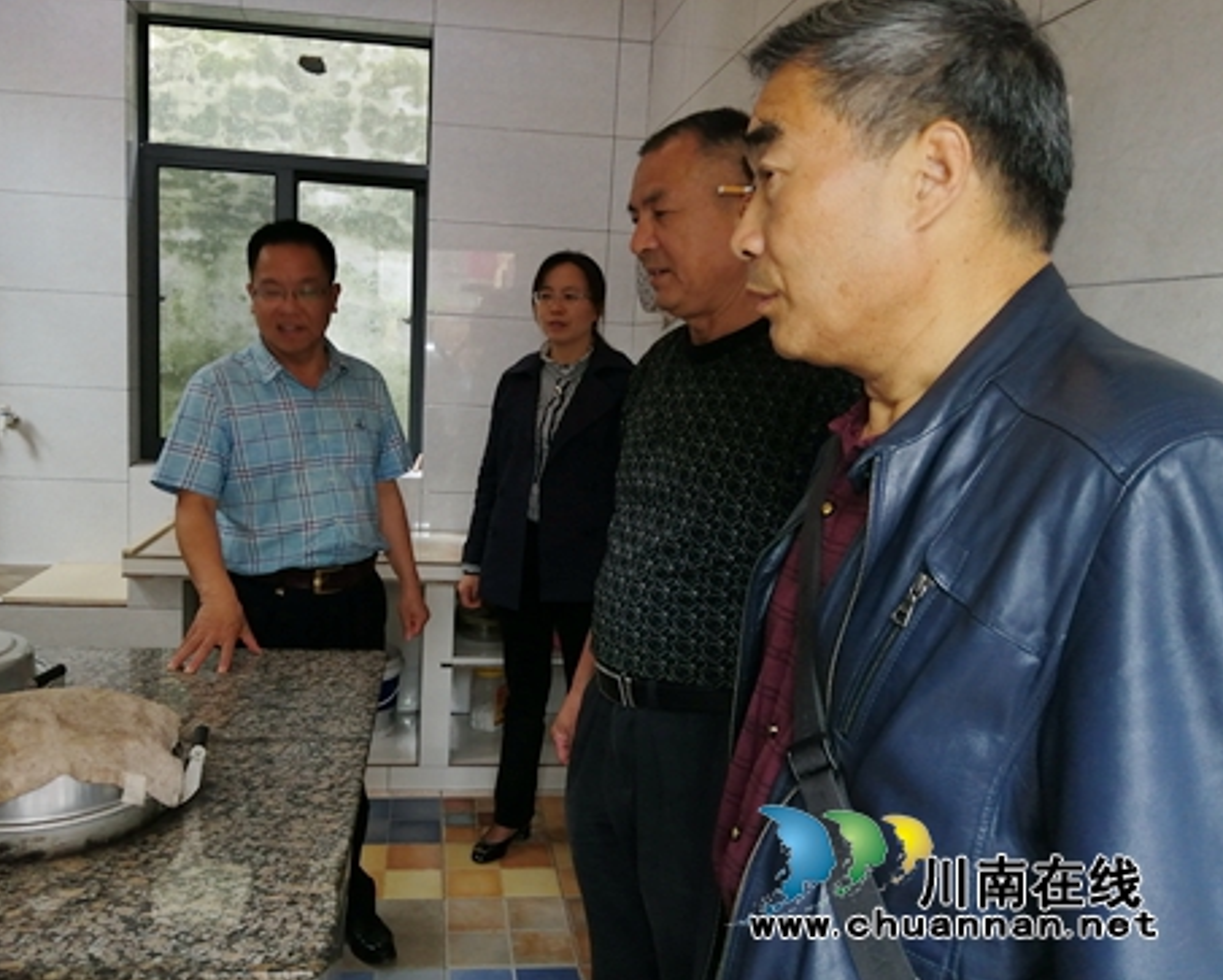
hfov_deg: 62.1
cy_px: 498
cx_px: 556
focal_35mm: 28
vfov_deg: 51.6
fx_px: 1014
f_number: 1.8
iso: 50
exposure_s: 1/50
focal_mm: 3.6
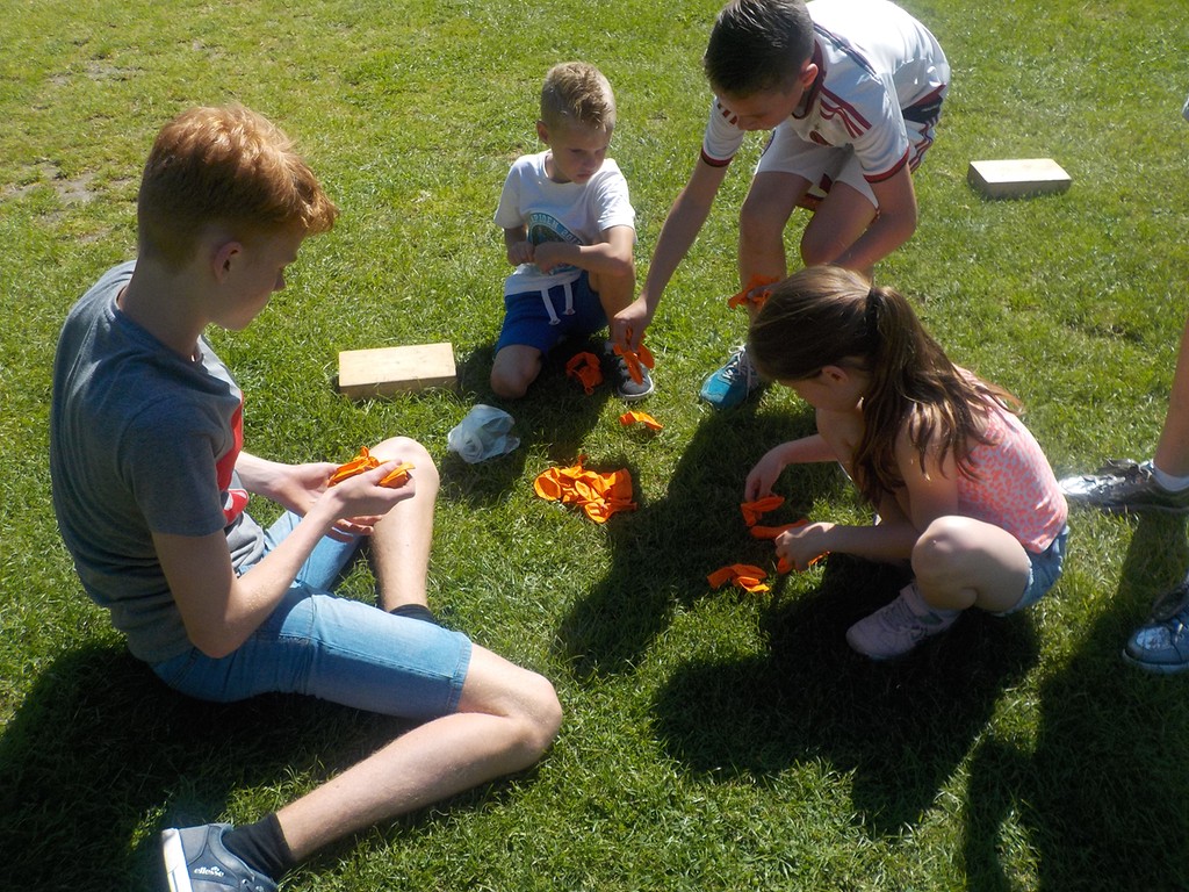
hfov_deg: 60.0
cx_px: 594
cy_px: 446
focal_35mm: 30
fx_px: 1030
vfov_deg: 46.8
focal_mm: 4.1
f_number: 3.3
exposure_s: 1/1000
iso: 125
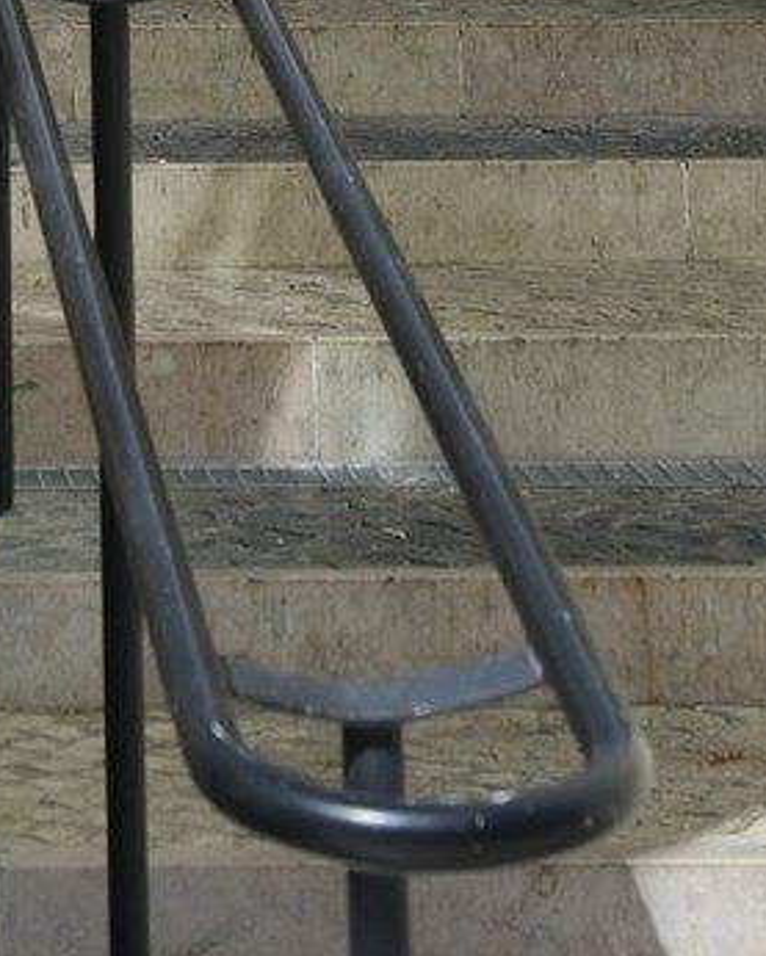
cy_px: -1249
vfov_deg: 9.2
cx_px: -62
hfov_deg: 8.0
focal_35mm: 191
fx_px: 5410
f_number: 8
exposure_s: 1/250
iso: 100
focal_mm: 44
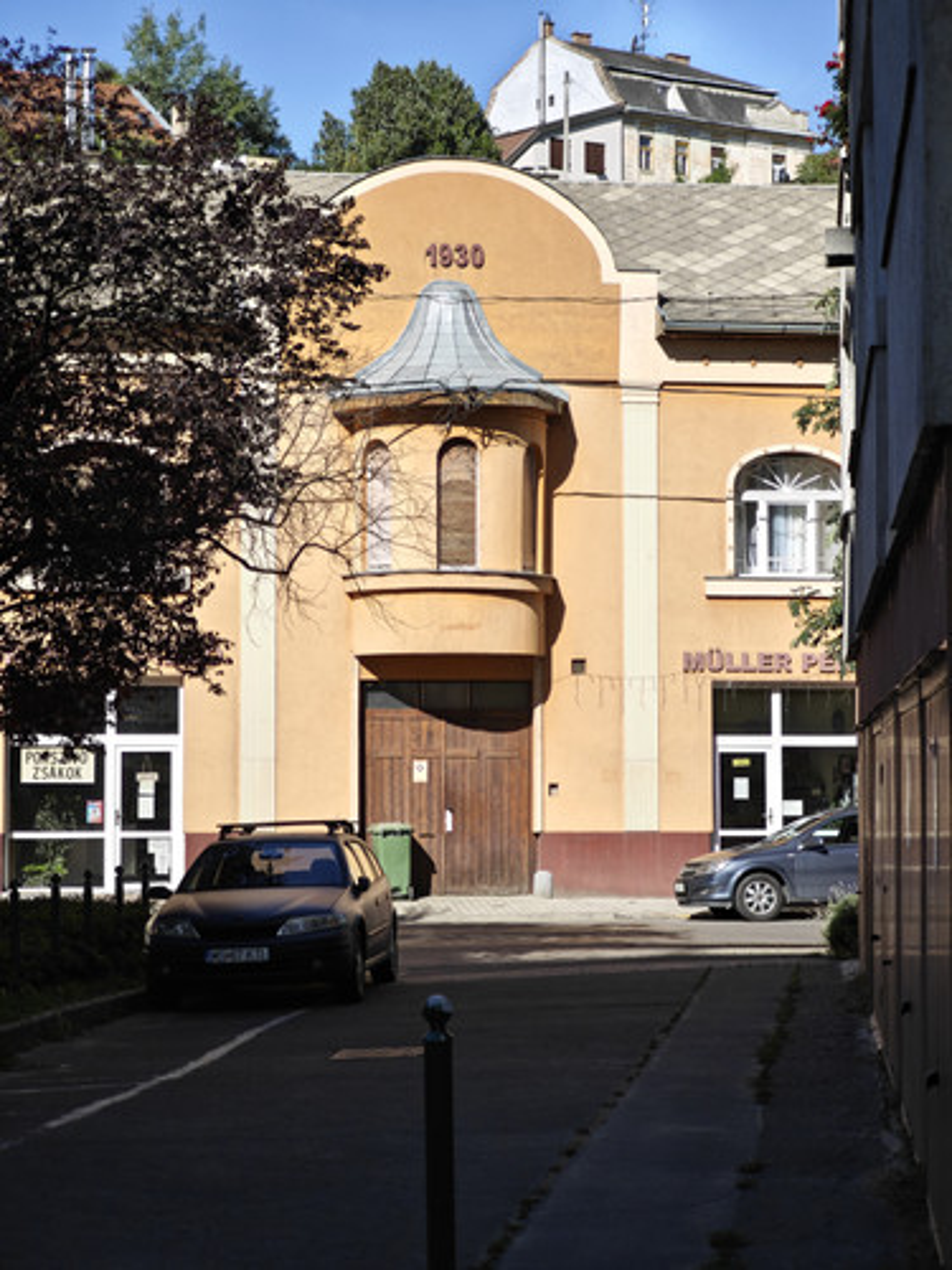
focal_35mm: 75
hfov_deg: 19.6
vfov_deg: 26.0
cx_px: 476
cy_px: 635
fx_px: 2750
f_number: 1.8
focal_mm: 12.28
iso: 50
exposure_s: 1/3157
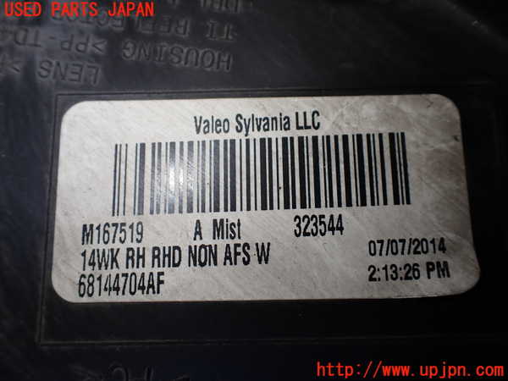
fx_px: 440
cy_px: 190
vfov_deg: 46.8
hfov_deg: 60.0
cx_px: 254
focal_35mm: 30
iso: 100
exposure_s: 1/160
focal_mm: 5.4
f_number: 2.3
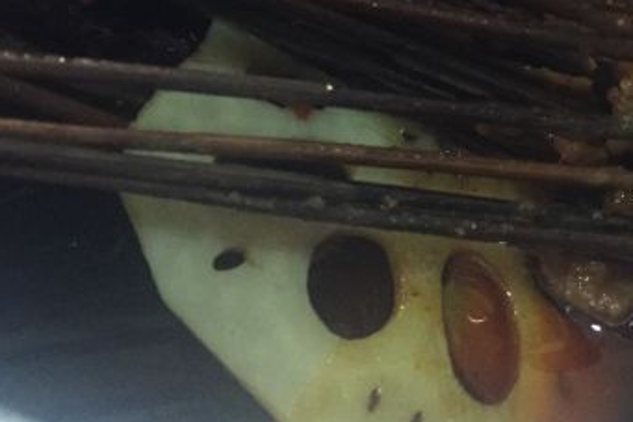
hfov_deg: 31.6
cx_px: 496
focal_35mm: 62
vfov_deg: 20.8
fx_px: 1090
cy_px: -51
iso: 400
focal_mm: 4.15
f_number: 2.2
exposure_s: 1/15
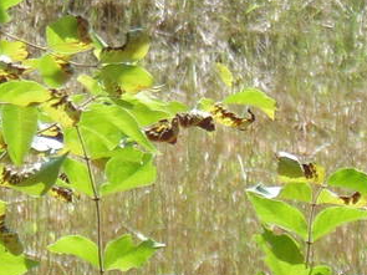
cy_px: -306
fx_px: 8913
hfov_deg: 2.4
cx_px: 256
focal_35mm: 841
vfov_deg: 1.8
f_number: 5.2
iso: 80
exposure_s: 1/200
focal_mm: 27.8
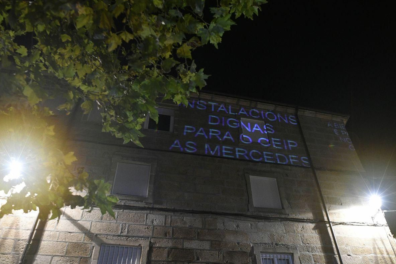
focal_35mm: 27
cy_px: 156
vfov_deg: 47.7
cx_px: 225
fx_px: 297
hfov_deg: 67.1
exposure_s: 1/13
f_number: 5
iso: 2000
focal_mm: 20
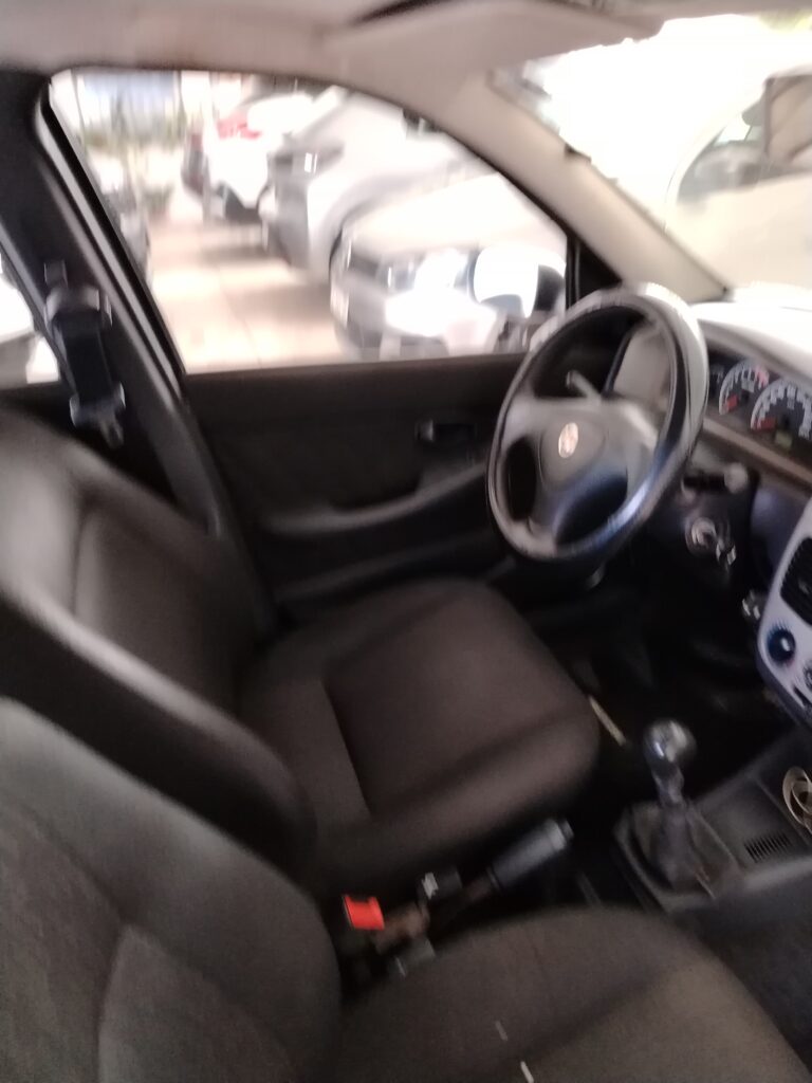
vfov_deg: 71.6
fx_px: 751
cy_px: 542
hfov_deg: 56.8
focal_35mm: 24
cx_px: 406
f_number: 1.75
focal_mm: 5.25
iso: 2350
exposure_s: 1/25
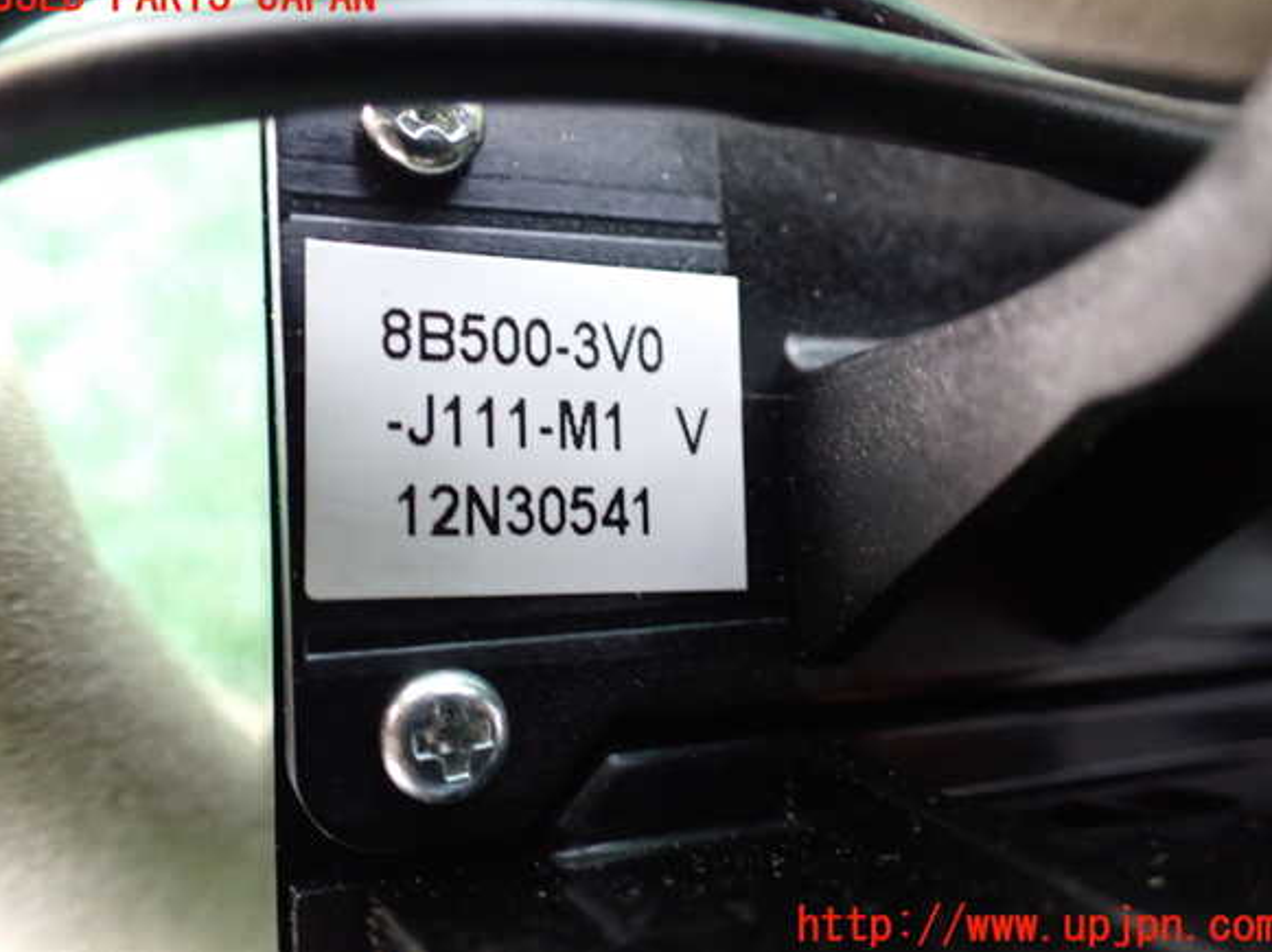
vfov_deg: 45.4
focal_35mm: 31
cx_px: 635
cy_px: 462
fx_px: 1138
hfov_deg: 58.4
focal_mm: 5.4
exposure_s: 1/30
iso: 800
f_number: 2.3
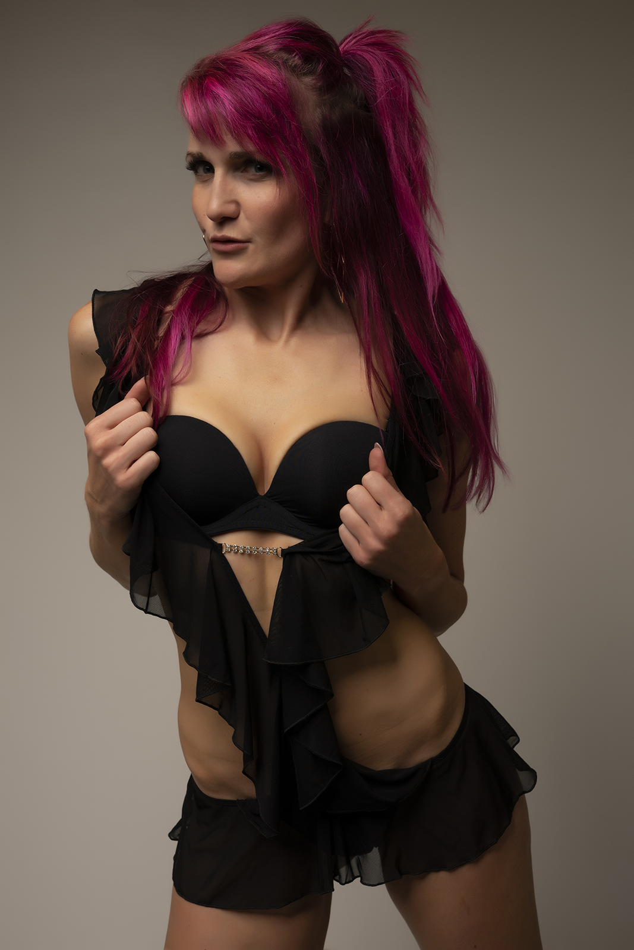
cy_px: 475
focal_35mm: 50
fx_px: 1320
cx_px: 317
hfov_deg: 27.0
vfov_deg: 39.6
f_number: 8
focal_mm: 50
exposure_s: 1/200
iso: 125
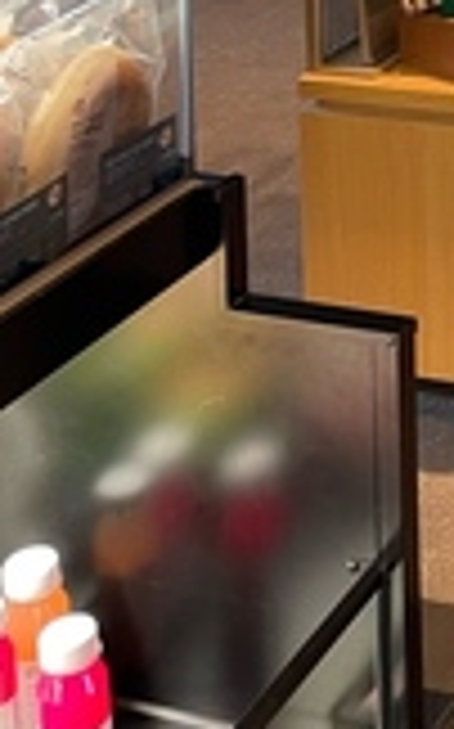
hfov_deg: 13.9
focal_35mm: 86
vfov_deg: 20.5
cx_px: 751
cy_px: -369
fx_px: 1706
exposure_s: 1/60
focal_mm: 4.2
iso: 125
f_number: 1.6
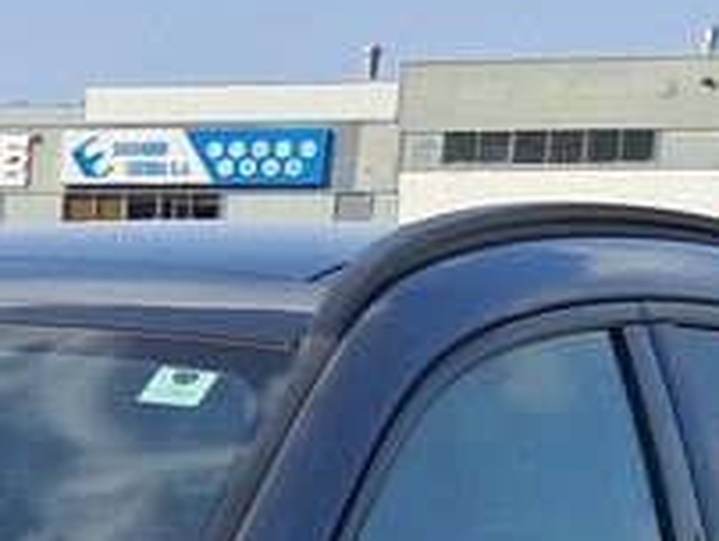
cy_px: 1438
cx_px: -826
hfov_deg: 10.4
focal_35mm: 171
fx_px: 3556
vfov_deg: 7.9
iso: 50
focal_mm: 4
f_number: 1.8
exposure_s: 1/640
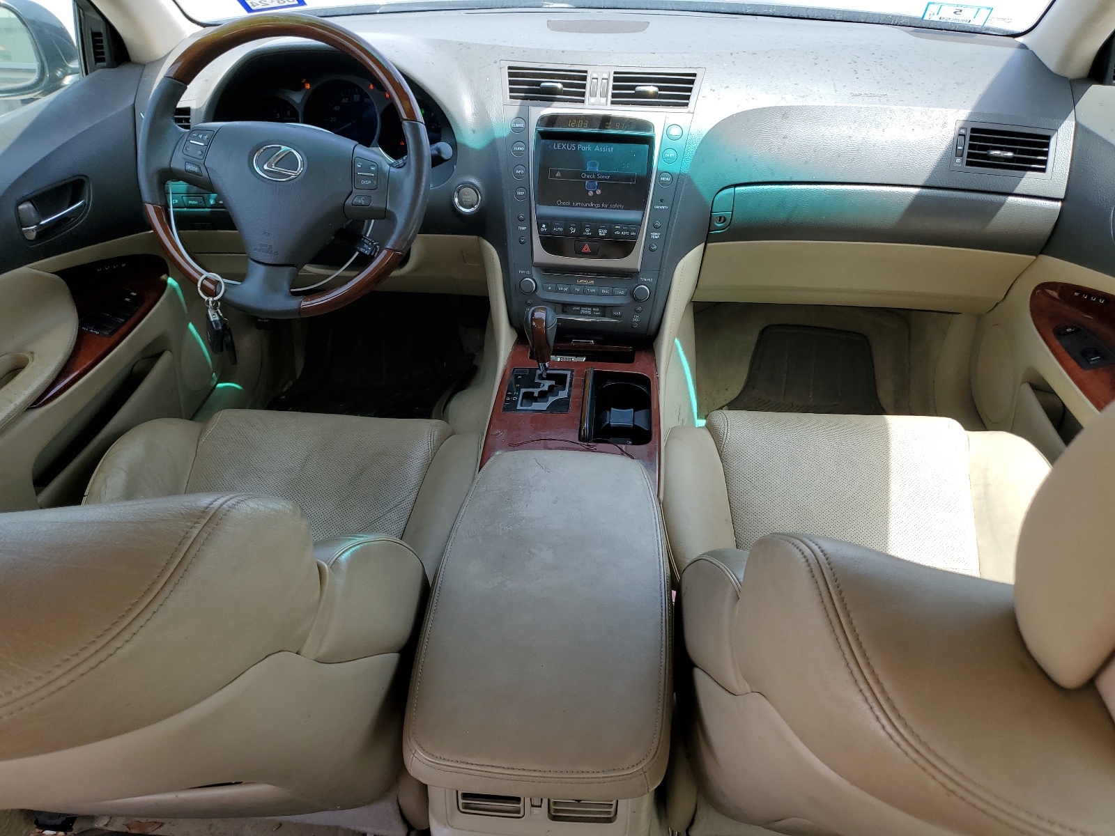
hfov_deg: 67.3
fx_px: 837
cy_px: 418
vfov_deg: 53.1
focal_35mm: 26
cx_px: 558
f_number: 1.5
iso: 50
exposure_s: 1/556
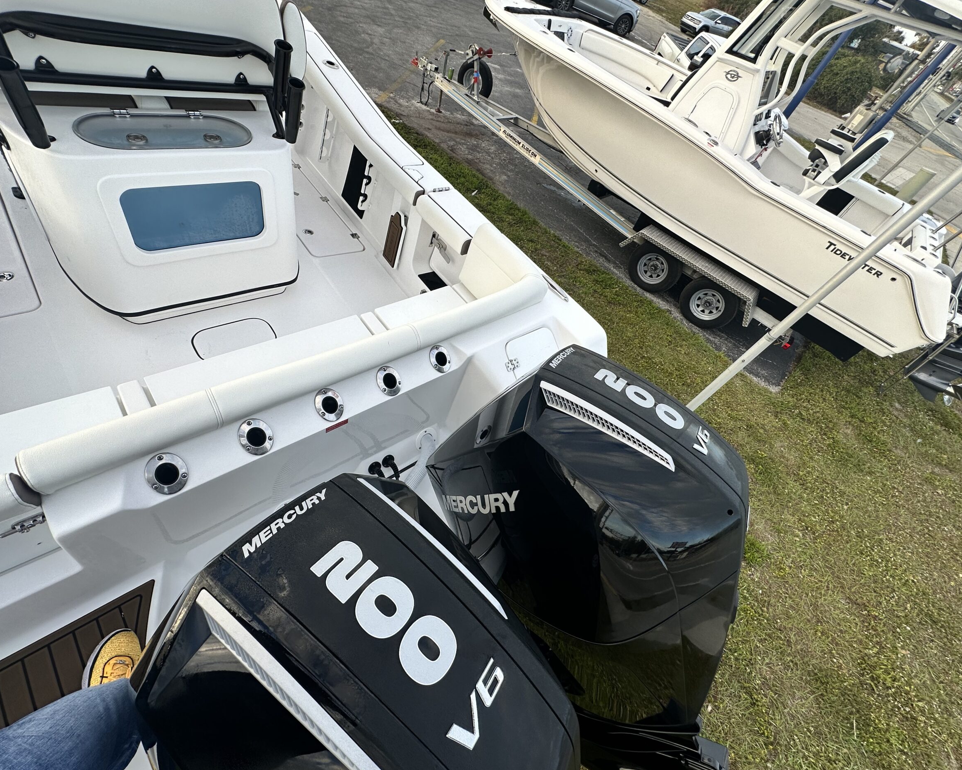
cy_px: 383
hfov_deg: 96.8
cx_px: 480
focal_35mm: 15
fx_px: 427
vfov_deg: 84.0
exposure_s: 1/380
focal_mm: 2.22
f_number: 2.2
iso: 40
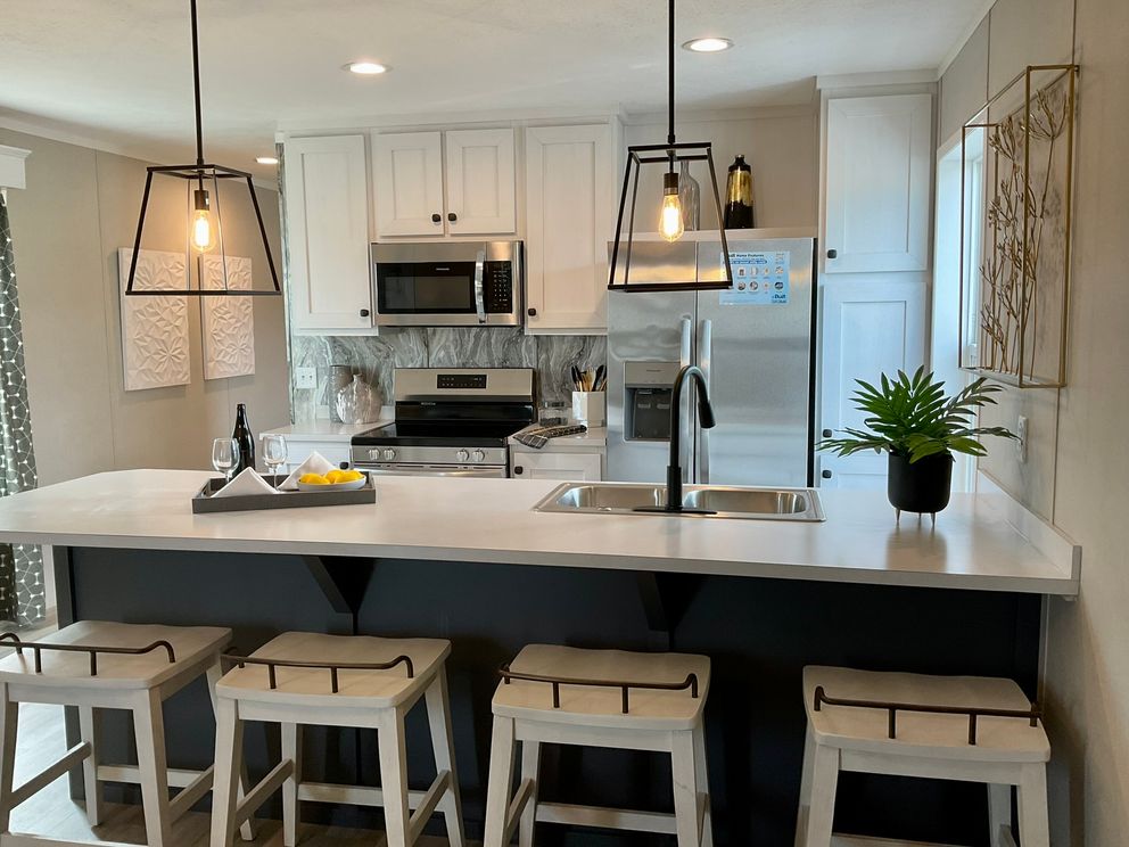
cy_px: 424
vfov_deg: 48.2
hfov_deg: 61.7
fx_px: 946
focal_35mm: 29
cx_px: 564
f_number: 1.8
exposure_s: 1/60
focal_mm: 3
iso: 40
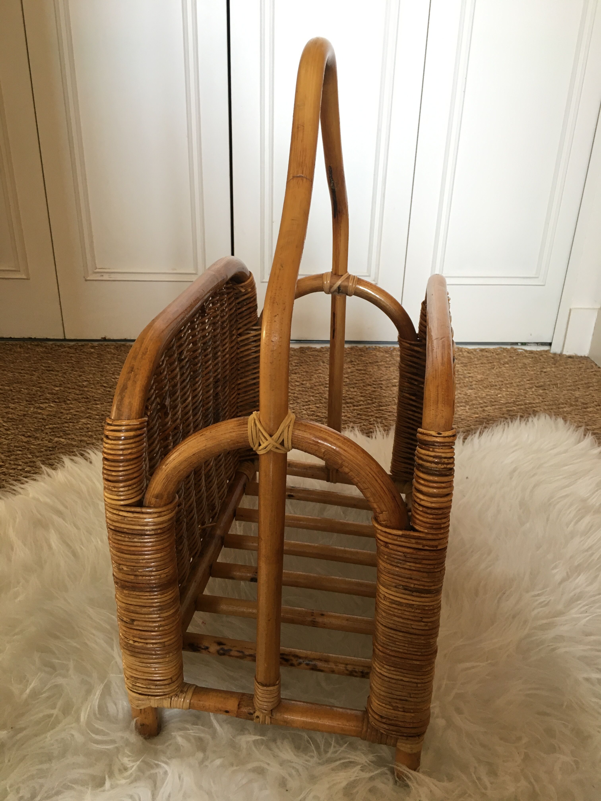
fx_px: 671
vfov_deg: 61.7
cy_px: 400
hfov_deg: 48.2
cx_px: 300
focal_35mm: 29
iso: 100
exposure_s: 1/33
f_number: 2.2
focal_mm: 4.15
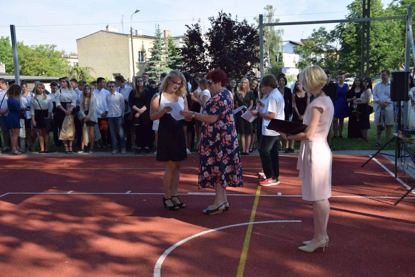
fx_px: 450
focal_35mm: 39
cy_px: 138
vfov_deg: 34.2
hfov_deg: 49.5
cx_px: 208
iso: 100
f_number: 5.6
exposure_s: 1/125
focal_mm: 26
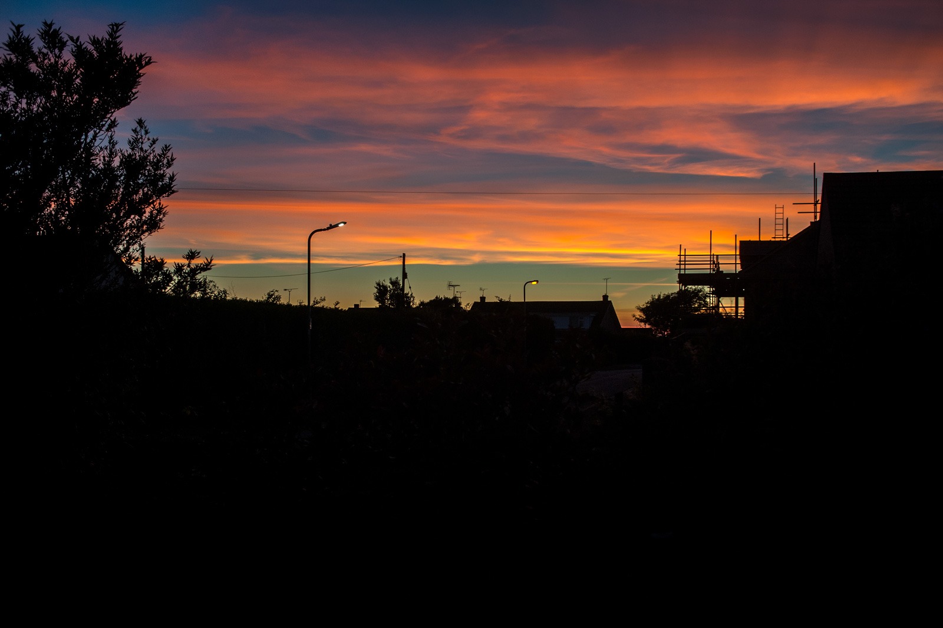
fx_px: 916
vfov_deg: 37.8
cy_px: 314
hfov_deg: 54.5
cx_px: 472
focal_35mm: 35
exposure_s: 1/640
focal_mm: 35
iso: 800
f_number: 4
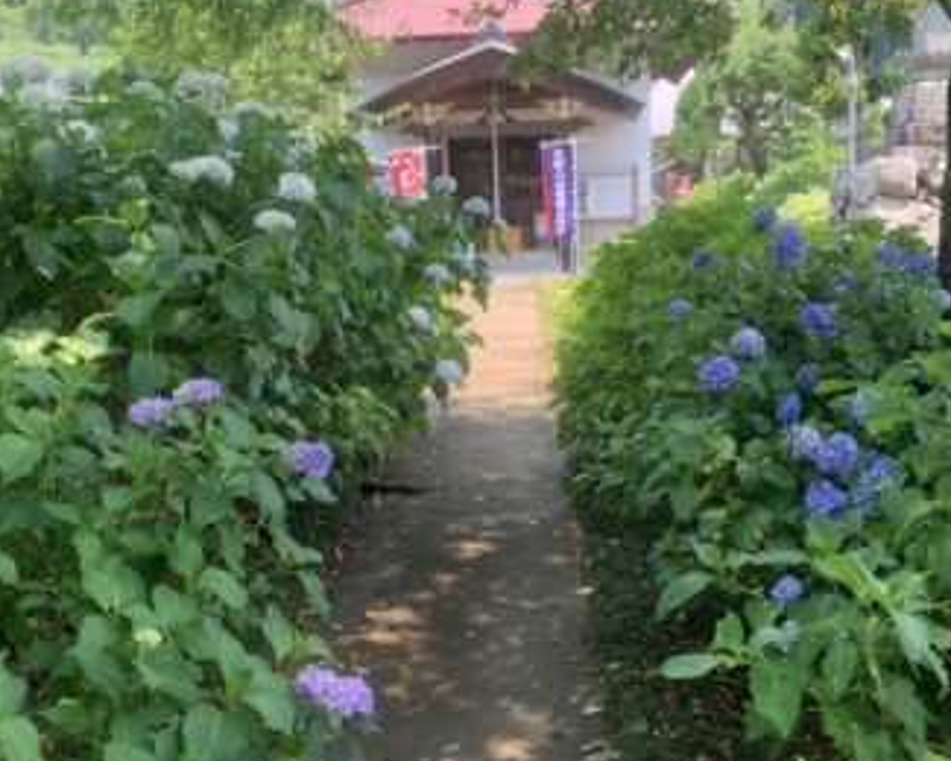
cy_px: 366
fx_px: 1098
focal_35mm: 39
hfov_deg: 46.8
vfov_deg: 38.2
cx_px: 493
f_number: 1.8
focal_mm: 4.25
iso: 25
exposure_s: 1/229
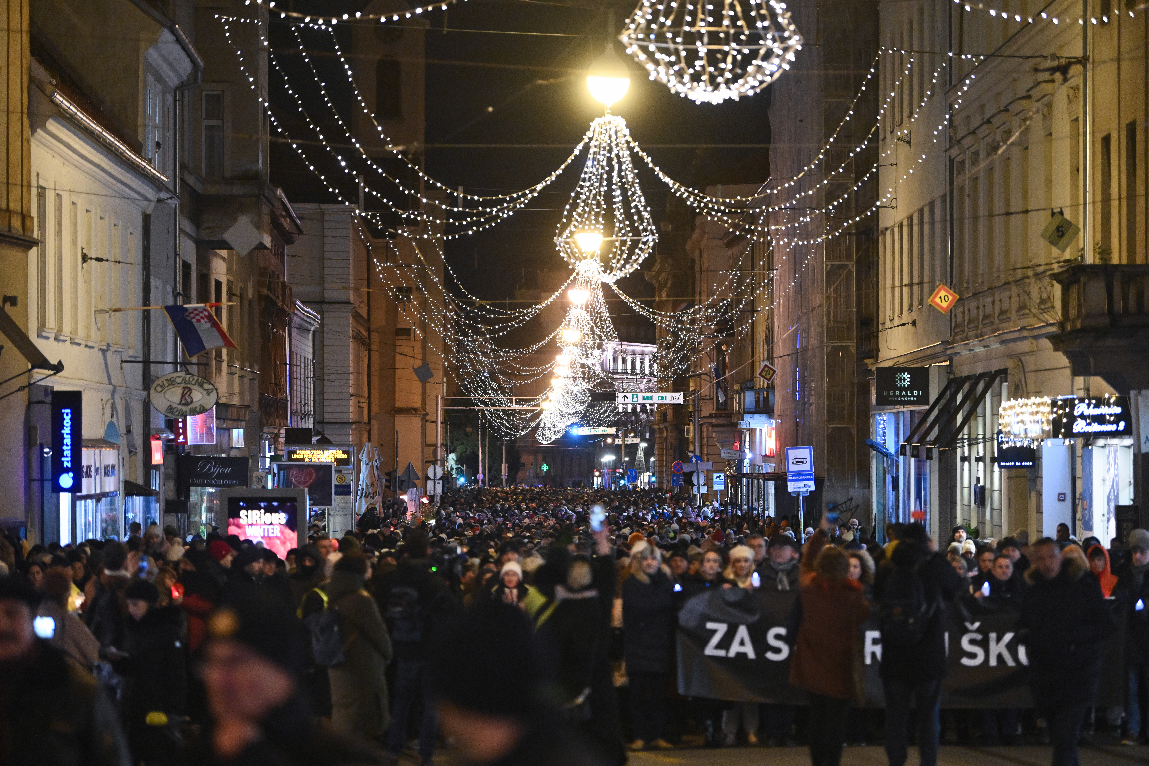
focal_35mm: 135
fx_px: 4308
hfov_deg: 15.2
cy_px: 383
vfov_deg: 10.2
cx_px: 574
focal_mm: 135
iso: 5000
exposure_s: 1/100
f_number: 2.8
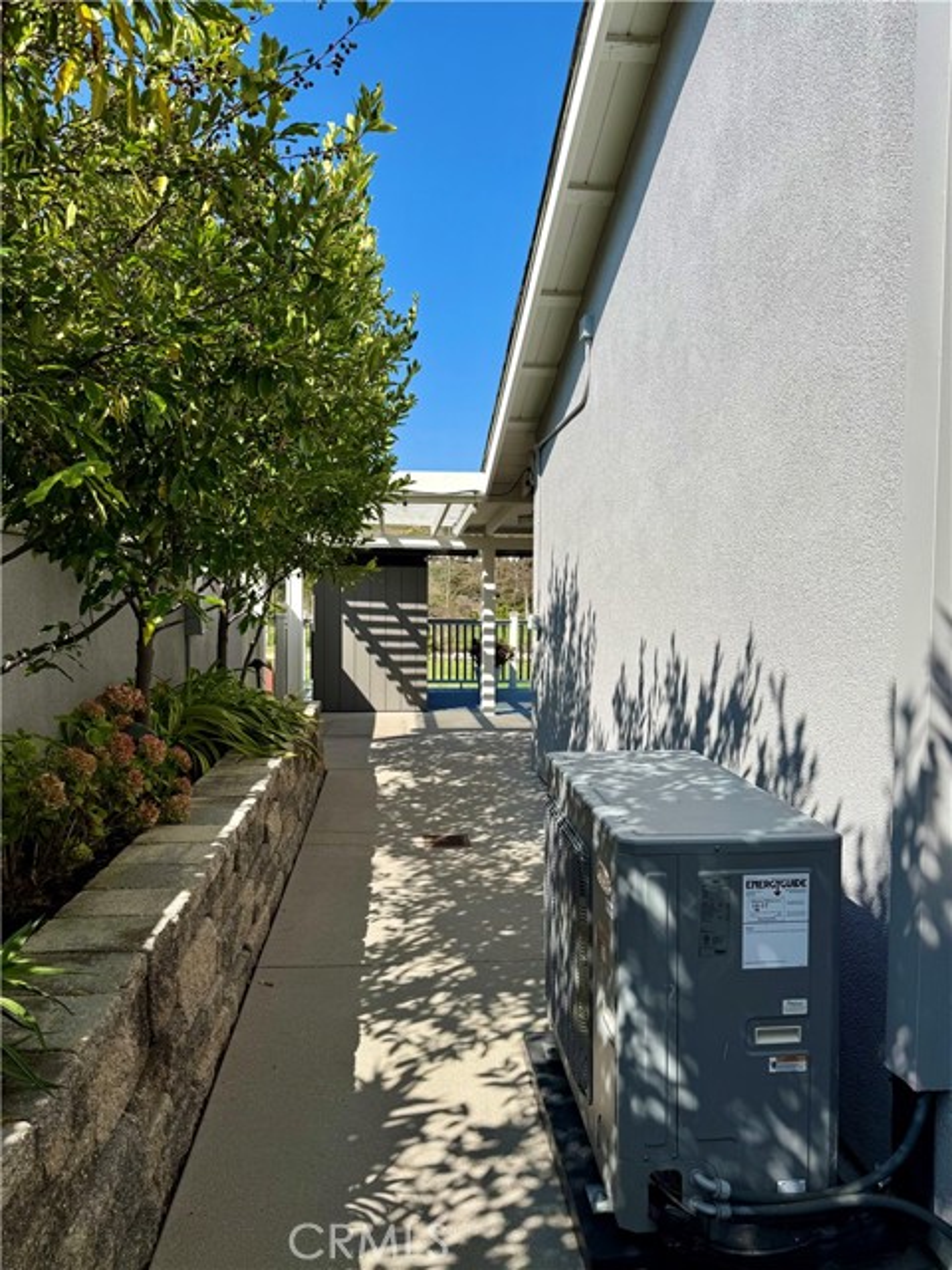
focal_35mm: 24
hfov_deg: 56.8
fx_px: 880
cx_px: 476
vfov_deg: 71.6
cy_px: 635
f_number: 1.78
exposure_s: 1/4673
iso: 80
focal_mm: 6.76
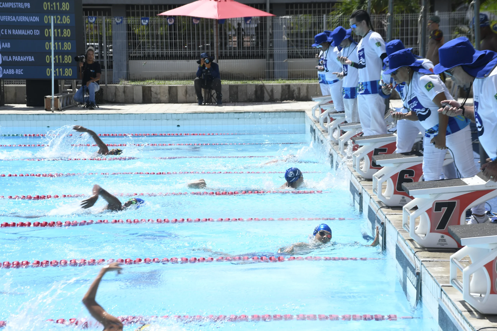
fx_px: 1450
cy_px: 166
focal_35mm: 105
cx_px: 248
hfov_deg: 19.5
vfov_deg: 13.0
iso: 125
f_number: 10
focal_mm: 70
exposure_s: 1/250
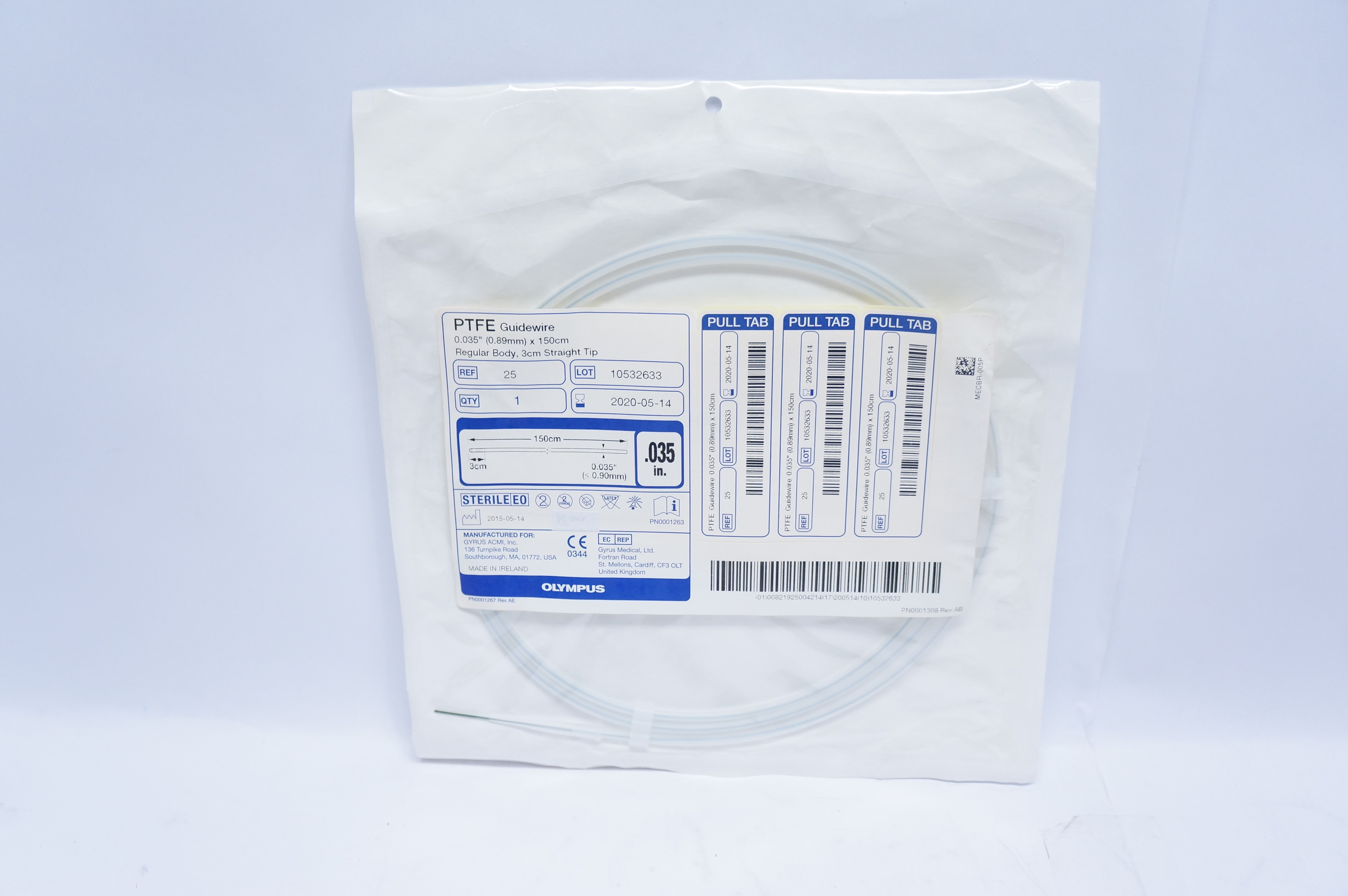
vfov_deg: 43.5
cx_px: 674
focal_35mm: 30
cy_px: 448
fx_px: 1122
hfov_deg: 62.0
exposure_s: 1/160
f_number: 3.5
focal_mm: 20
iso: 800
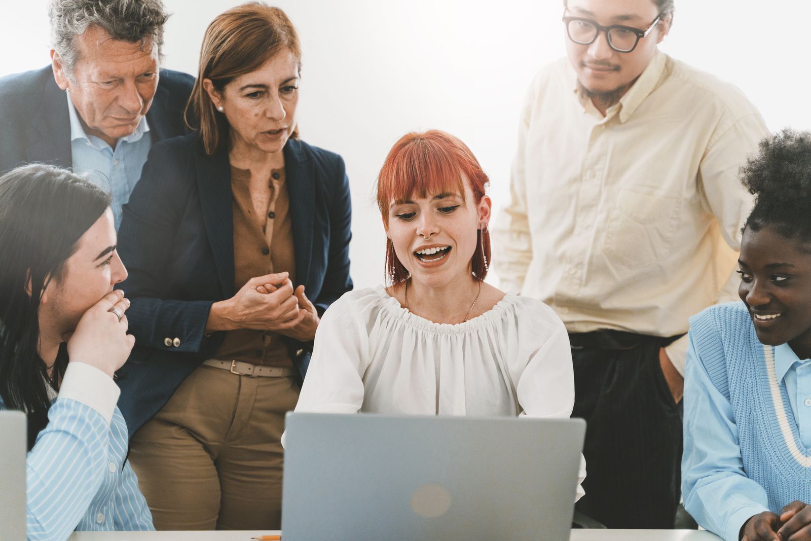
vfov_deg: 21.2
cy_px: 270
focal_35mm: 64
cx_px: 406
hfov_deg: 31.4
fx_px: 1442
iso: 800
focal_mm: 64
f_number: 2.8
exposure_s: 1/200
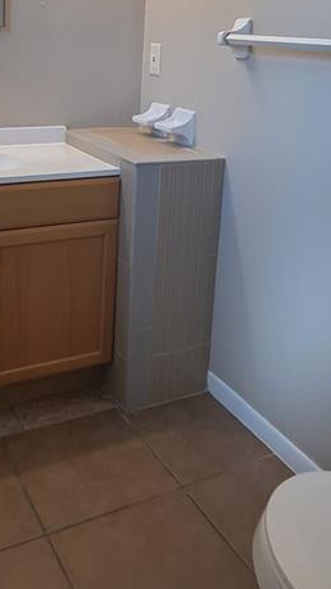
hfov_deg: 31.8
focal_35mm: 37
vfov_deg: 52.7
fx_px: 578
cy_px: 185
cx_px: 114
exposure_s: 1/50
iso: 50
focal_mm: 1.74
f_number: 2.2
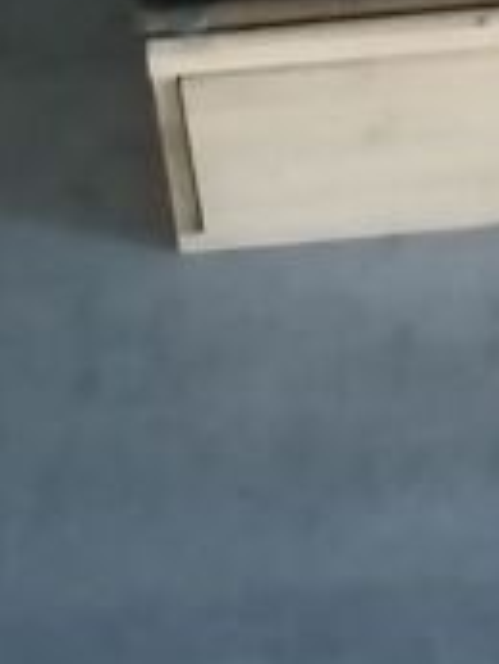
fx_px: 1843
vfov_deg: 16.9
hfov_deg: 14.9
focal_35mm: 96
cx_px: 606
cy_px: -530
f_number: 1.8
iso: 2871
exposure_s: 1/12.5
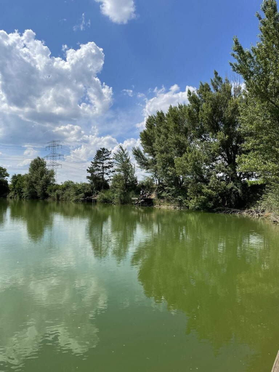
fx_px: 279
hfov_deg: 53.1
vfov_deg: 67.3
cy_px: 186
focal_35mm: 26
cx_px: 140
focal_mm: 4.2
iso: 32
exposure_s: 1/4831
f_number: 1.6
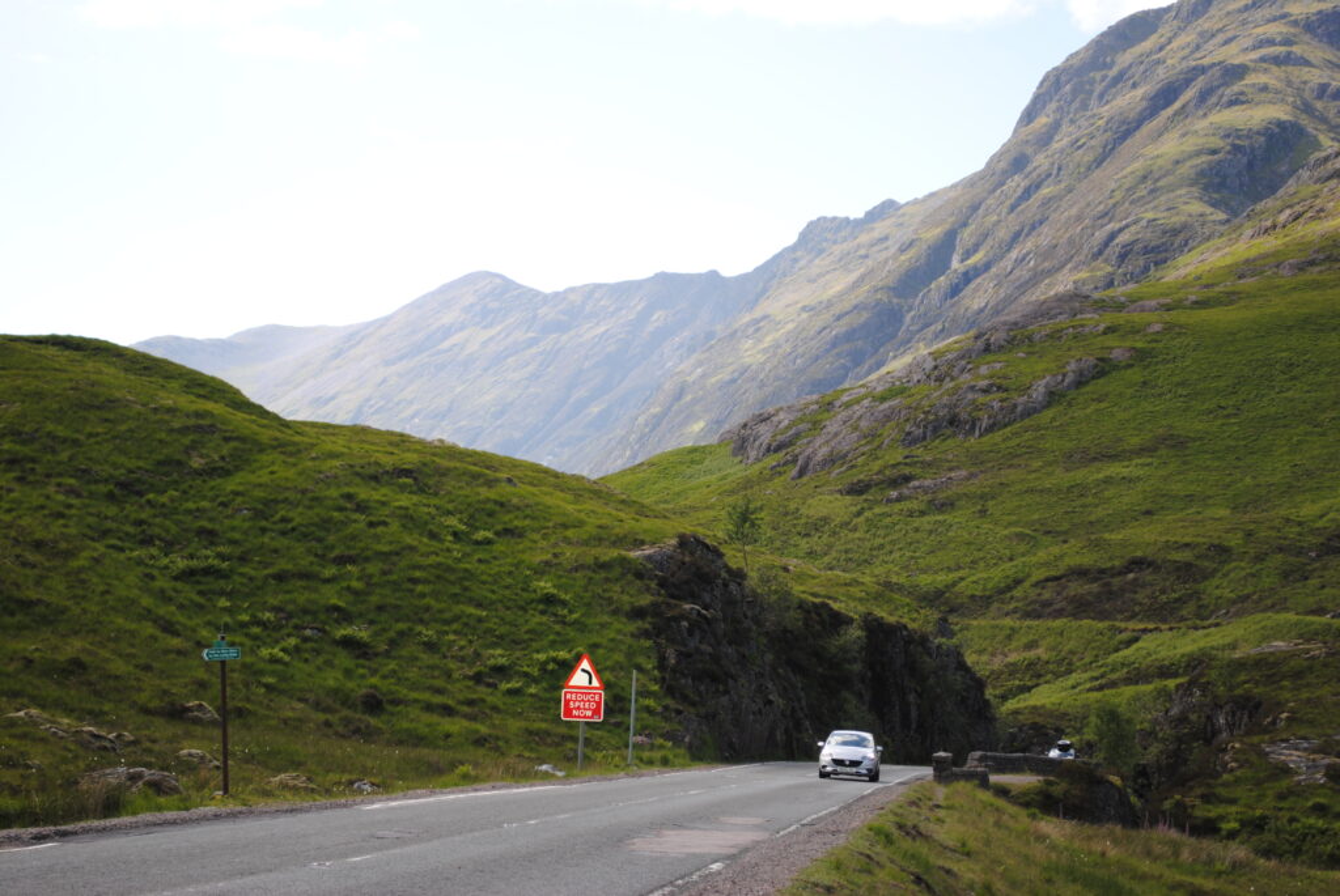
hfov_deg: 28.0
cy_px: 448
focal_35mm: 72
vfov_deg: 19.0
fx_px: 2683
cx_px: 670
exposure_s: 1/200
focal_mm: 48
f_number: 5.3
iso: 100
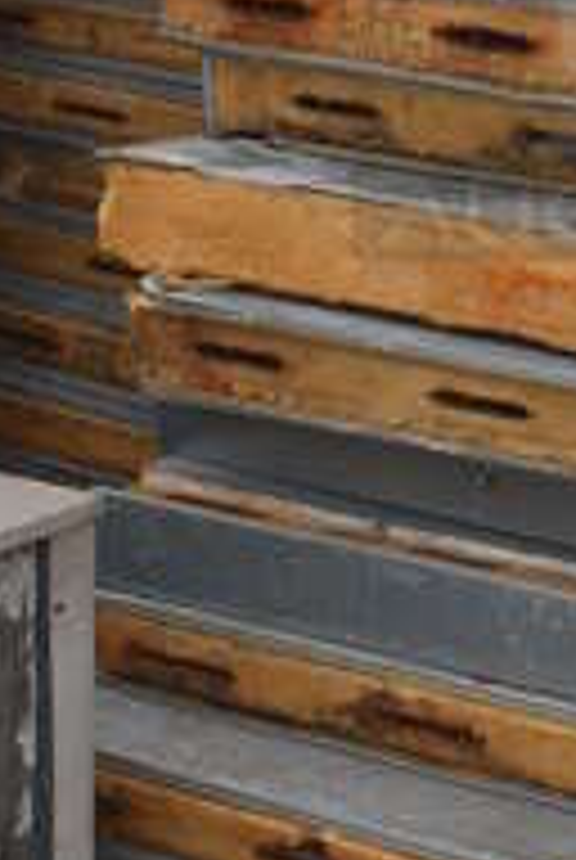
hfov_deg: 10.3
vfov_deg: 15.6
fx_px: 3085
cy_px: 25
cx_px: 855
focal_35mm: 129
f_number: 8
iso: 200
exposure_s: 1/500
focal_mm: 18
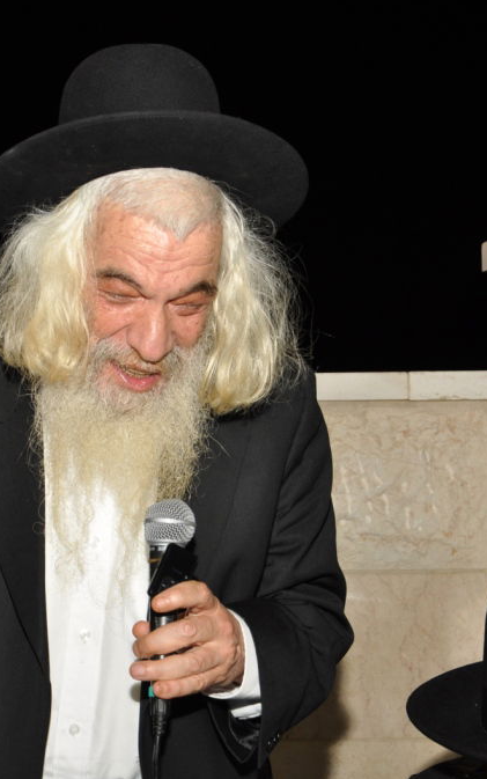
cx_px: 142
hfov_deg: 16.5
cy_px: 389
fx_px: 1677
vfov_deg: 26.1
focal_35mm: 79
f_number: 6.3
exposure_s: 1/60
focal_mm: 34
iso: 320
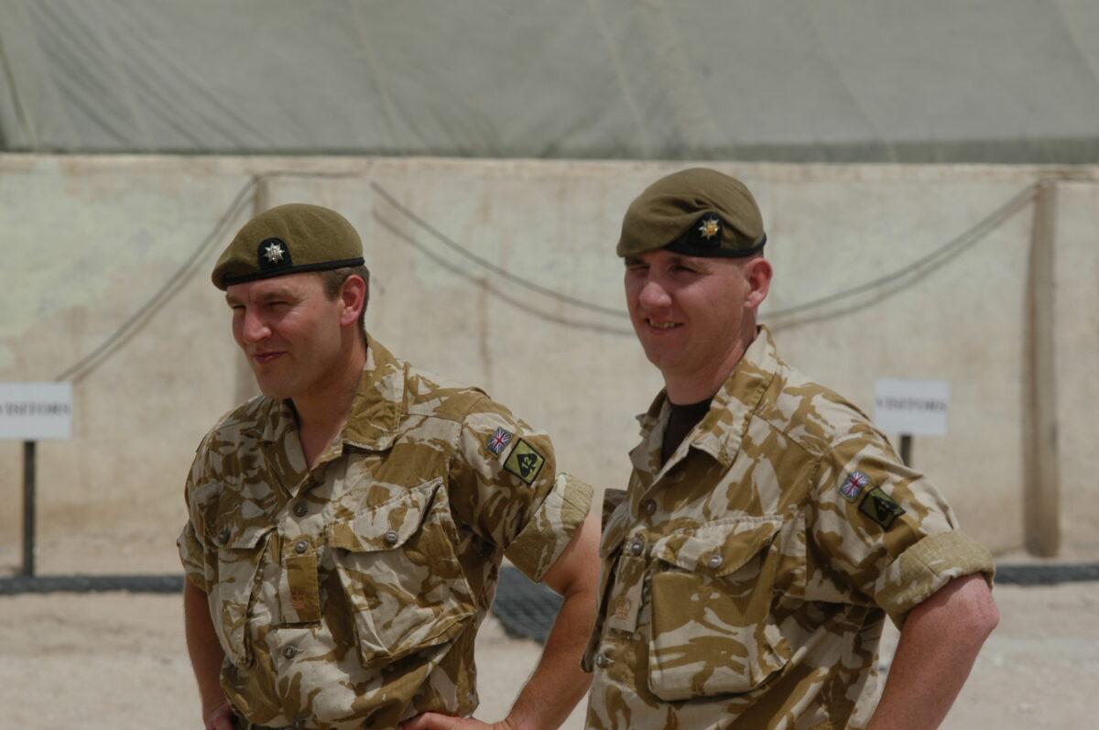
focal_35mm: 225
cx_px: 550
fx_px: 6860
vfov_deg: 6.1
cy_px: 365
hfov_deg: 9.2
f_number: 7.1
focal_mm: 150
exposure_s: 1/800
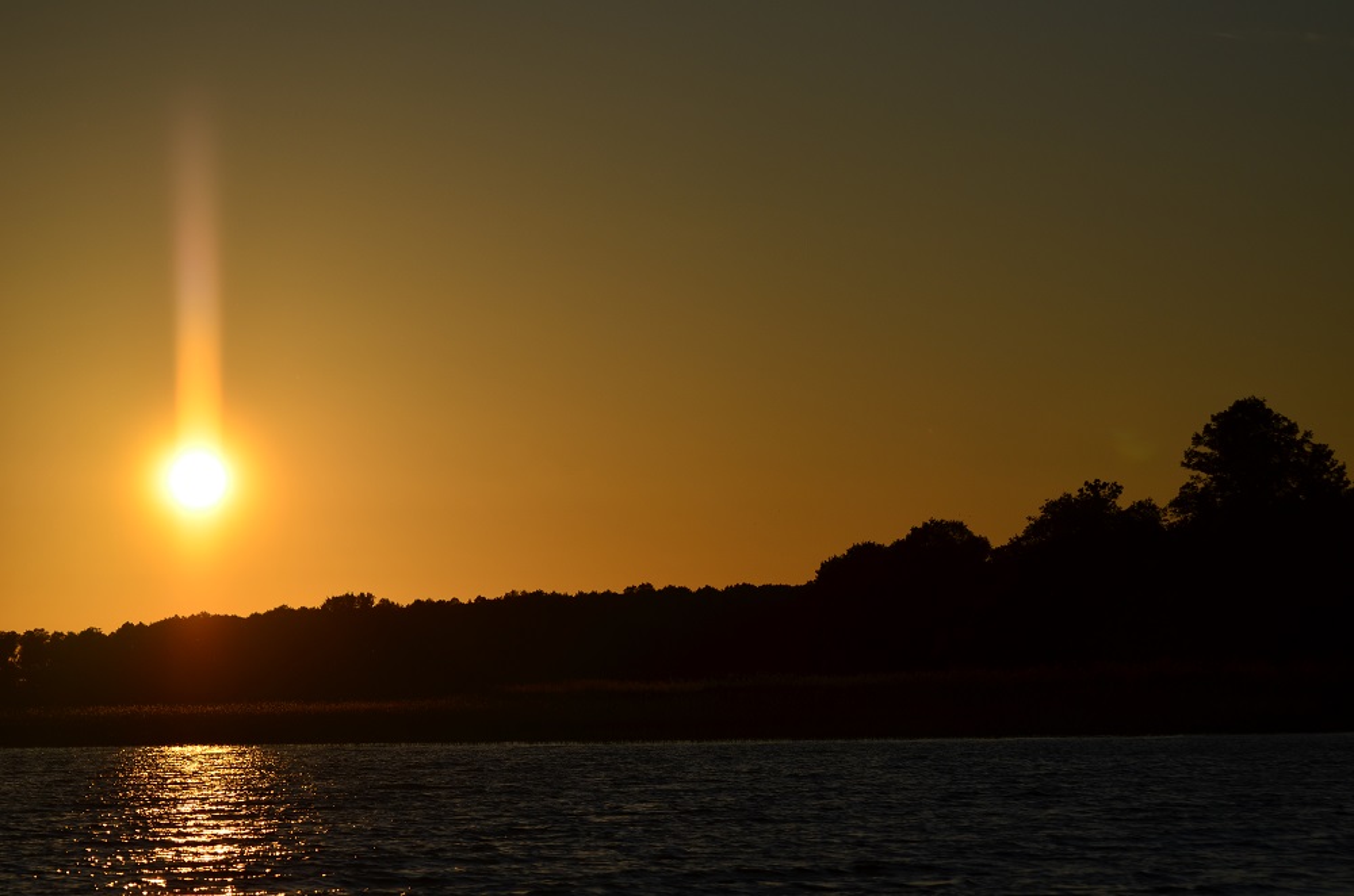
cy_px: 448
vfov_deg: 10.1
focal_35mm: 135
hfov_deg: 15.2
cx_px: 677
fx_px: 5066
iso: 100
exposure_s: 1/8000
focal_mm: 90
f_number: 4.5
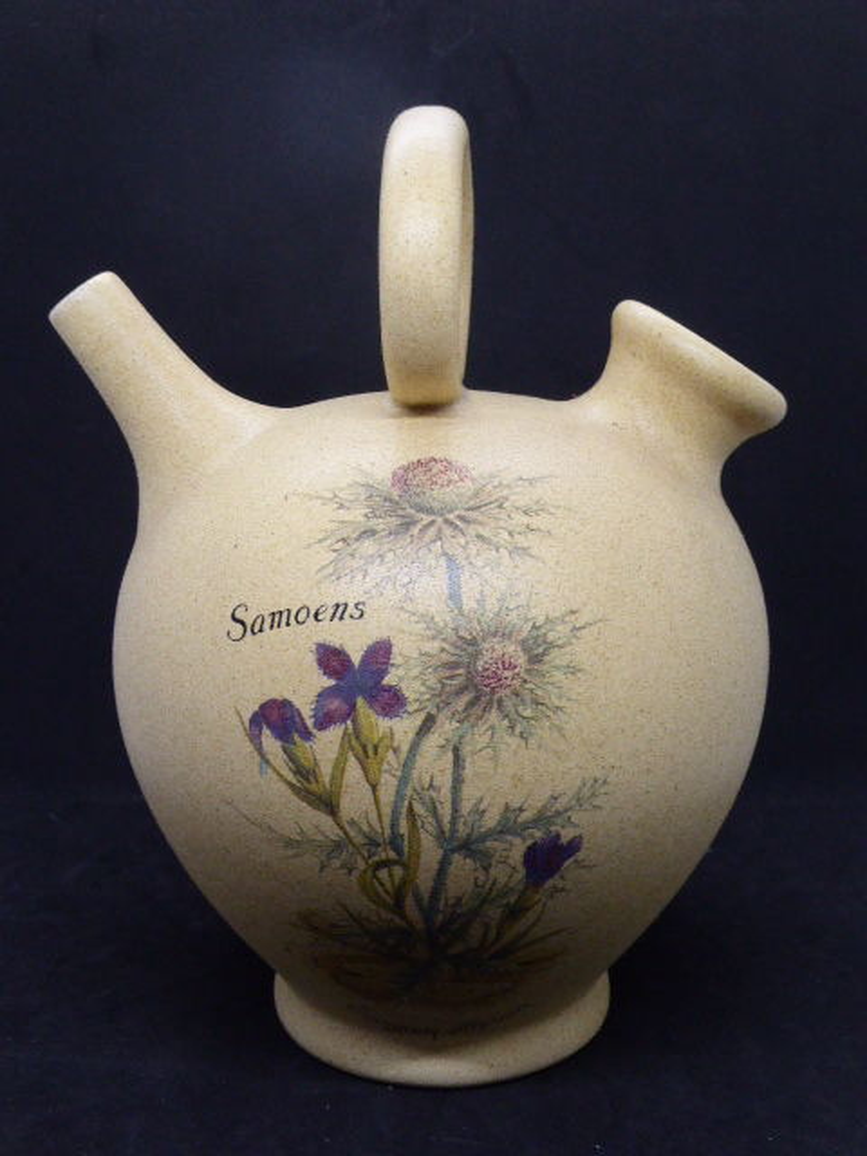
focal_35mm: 43
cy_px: 578
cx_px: 434
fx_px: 1436
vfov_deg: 43.9
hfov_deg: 33.6
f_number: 3.9
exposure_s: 1/50
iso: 400
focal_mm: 7.4
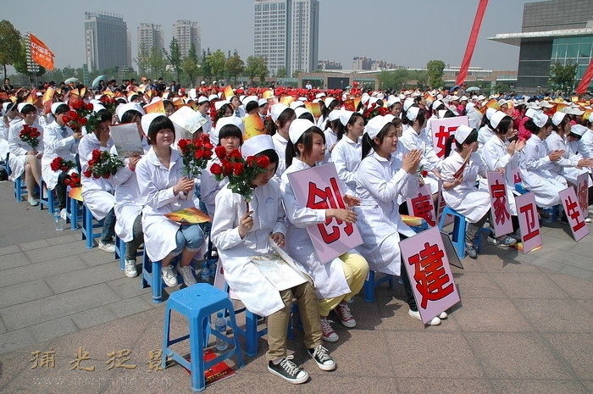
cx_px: 296
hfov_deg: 67.4
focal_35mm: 27
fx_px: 444
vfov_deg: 47.8
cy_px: 197
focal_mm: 18
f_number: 11
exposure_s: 1/500
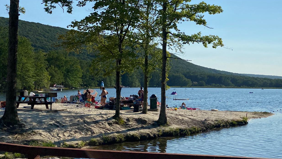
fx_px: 351
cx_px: 219
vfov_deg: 25.4
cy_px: 83
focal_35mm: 47
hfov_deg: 42.1
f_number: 1.8
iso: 32
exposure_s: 1/7692
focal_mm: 4.25
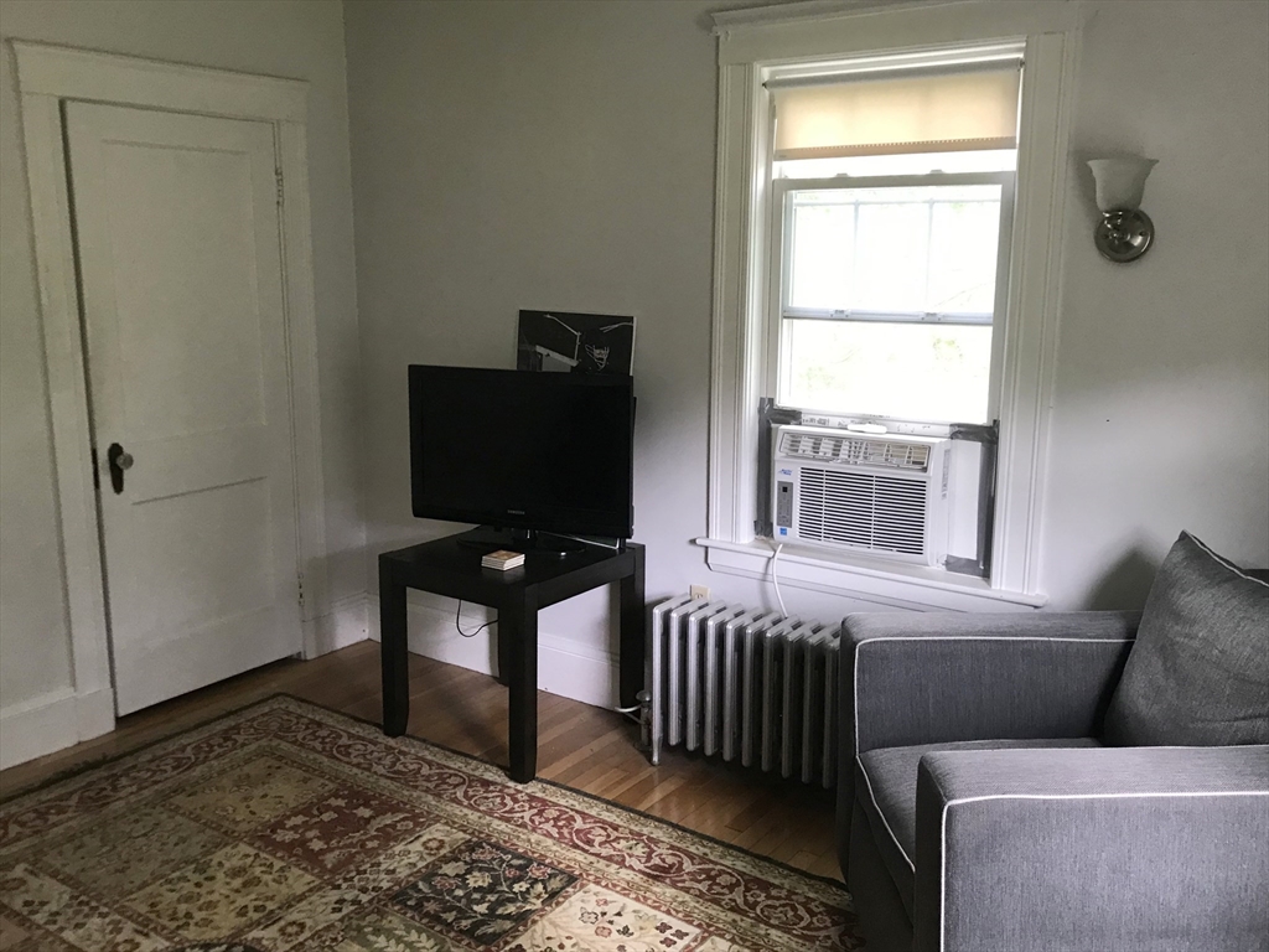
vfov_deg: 49.7
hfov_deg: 63.4
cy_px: 476
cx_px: 634
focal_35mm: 28
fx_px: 1026
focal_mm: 3.99
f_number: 1.8
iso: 40
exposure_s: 1/24
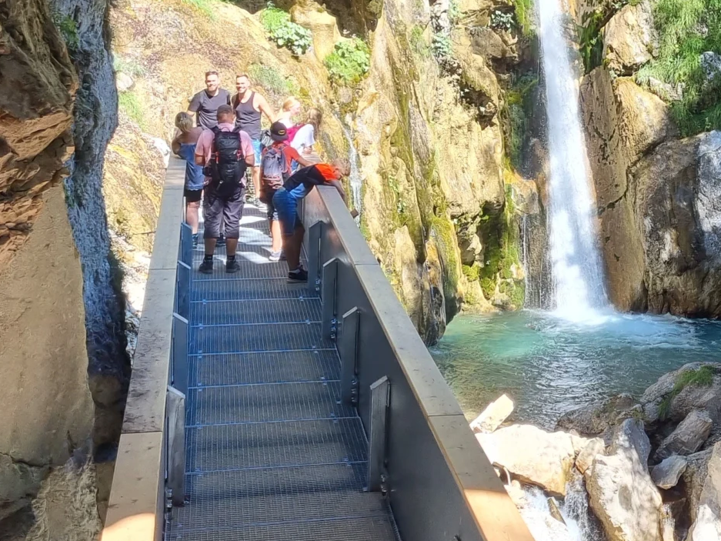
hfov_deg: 26.2
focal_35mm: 71
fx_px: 1479
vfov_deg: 20.6
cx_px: 686
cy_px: 133
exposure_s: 1/718
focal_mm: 5.4
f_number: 1.8
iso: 50
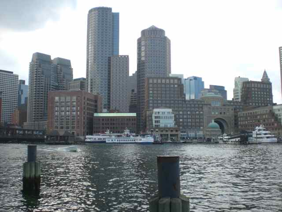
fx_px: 310
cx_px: 141
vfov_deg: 37.7
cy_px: 106
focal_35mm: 38
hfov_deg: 49.0
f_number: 3.1
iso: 50
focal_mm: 6.3
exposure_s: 1/400
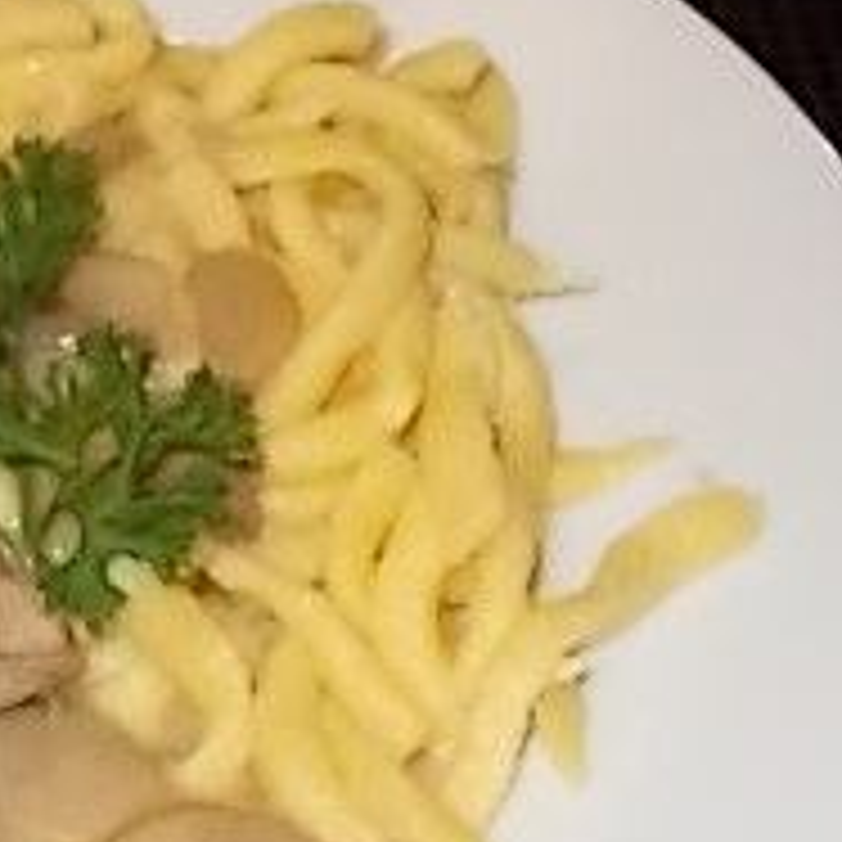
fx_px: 3660
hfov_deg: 12.8
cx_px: -194
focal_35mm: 133
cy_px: 729
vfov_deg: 13.0
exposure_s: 1/30
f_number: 4.2
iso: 200
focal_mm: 7.9
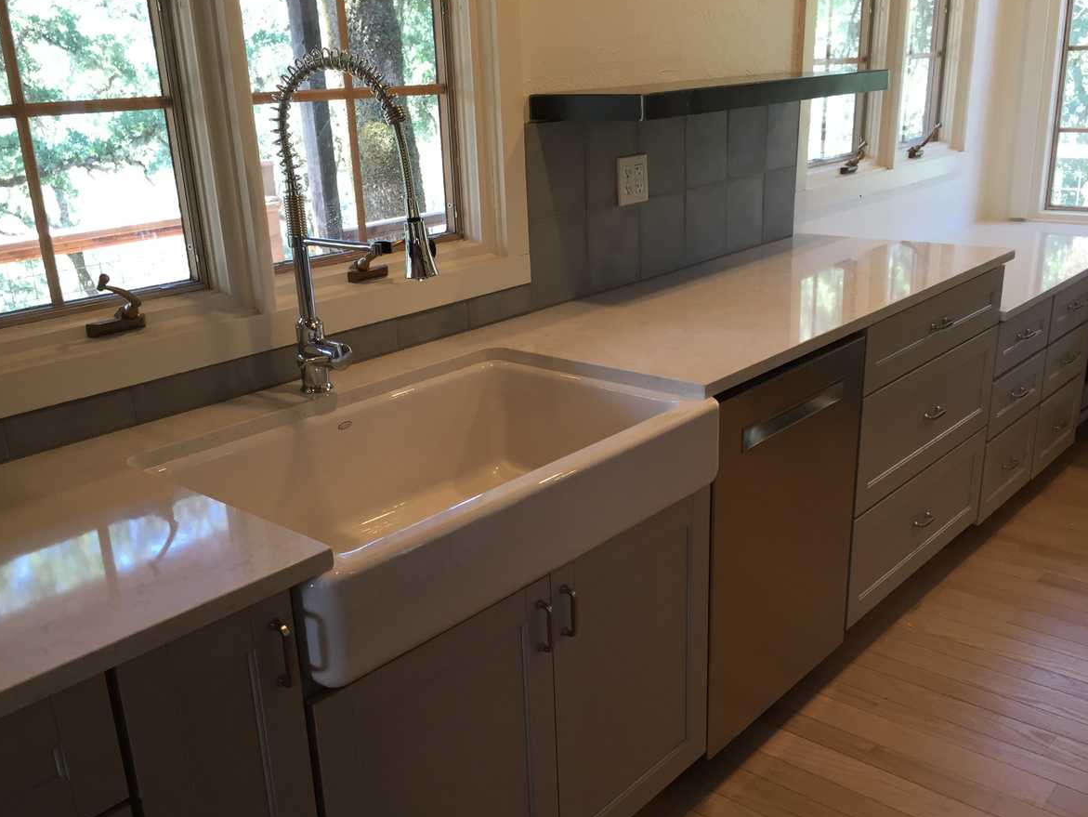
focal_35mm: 33
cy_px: 452
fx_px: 1038
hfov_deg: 55.3
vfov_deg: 42.9
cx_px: 540
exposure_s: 1/30
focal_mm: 4.15
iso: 32
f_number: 2.2
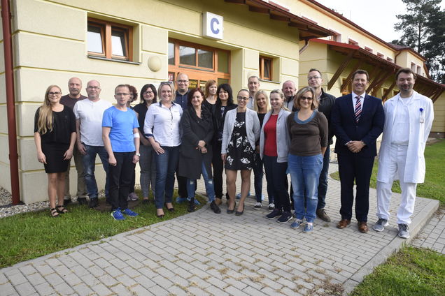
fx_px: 840
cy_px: 148
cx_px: 222
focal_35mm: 68
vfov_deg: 20.0
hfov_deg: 29.7
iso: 800
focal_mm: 68
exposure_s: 1/200
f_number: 14
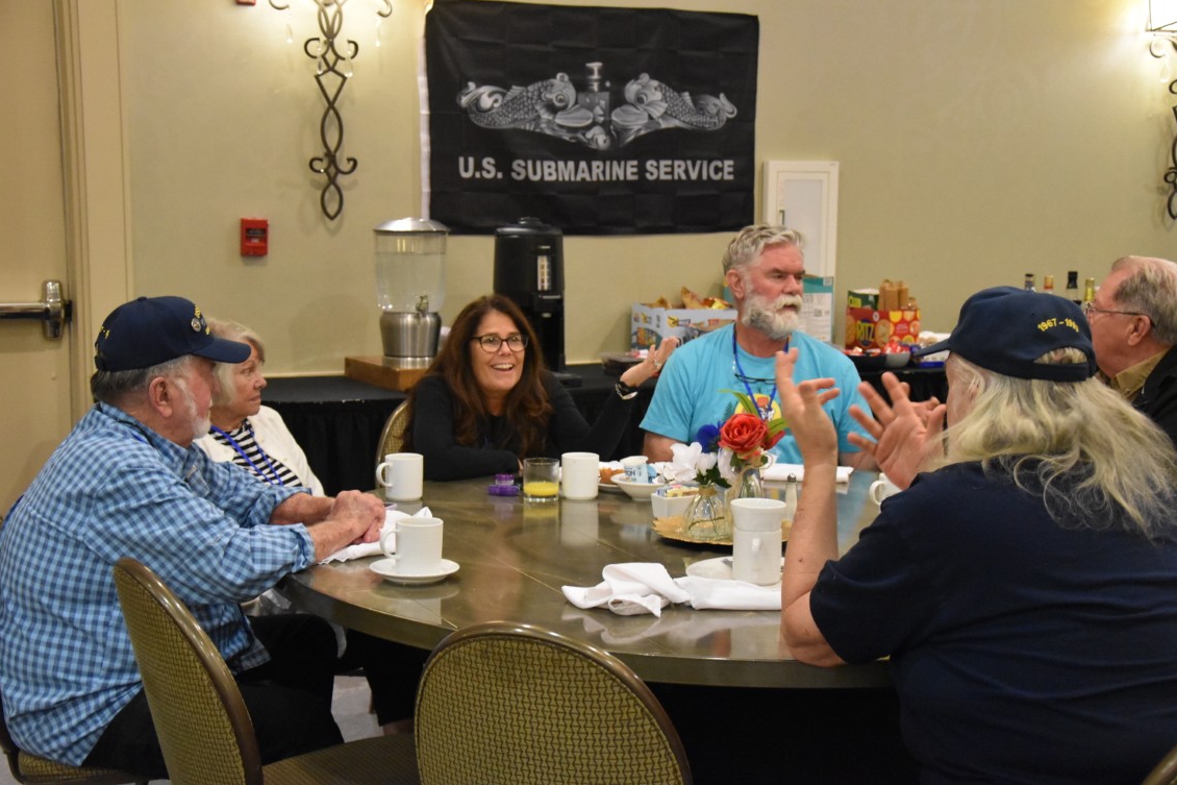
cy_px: 399
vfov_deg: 26.0
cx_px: 581
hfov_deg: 38.2
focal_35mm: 52
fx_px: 1700
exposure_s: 1/60
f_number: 4.2
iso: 4500
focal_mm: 34
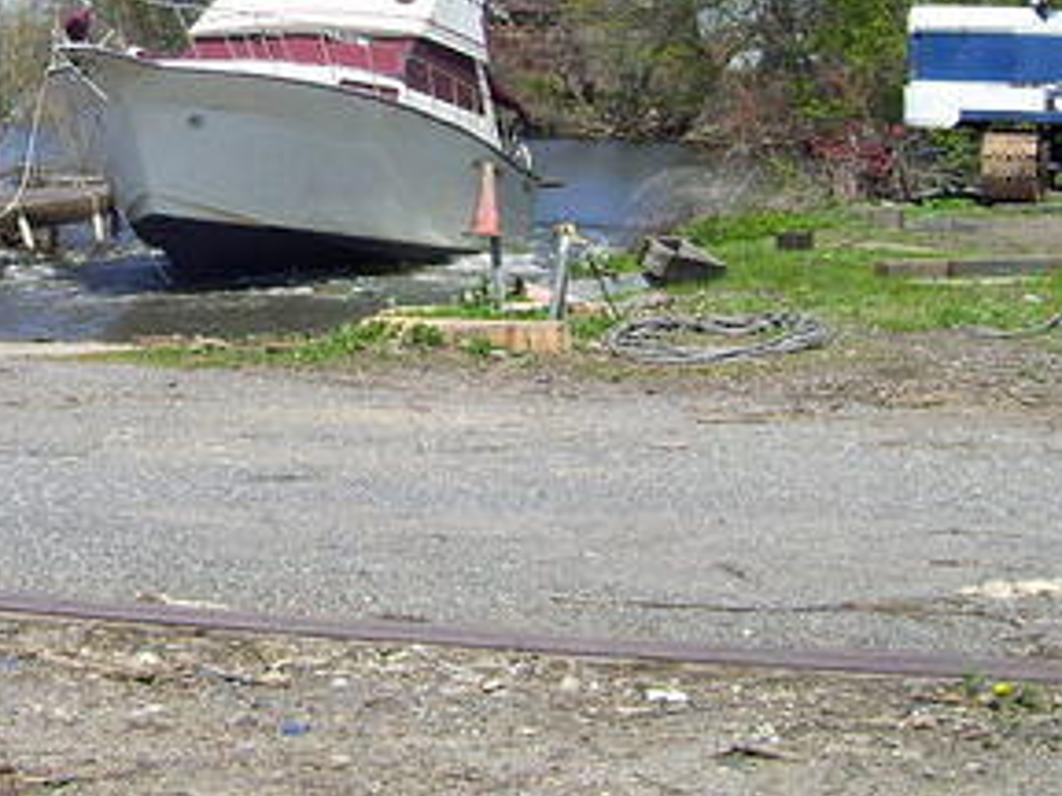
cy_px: 88
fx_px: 2454
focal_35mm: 80
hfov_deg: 23.5
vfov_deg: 18.2
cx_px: 18
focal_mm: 6
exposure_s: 1/640
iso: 80
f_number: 4.8
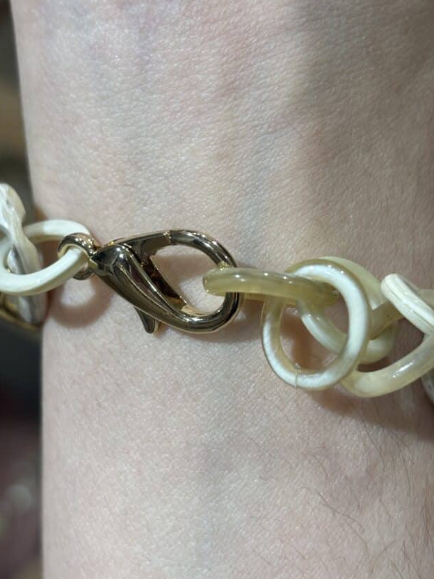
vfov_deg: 30.3
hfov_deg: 22.9
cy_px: 293
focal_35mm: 64
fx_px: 1070
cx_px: 196
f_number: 1.6
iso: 40
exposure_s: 1/100
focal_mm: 5.96
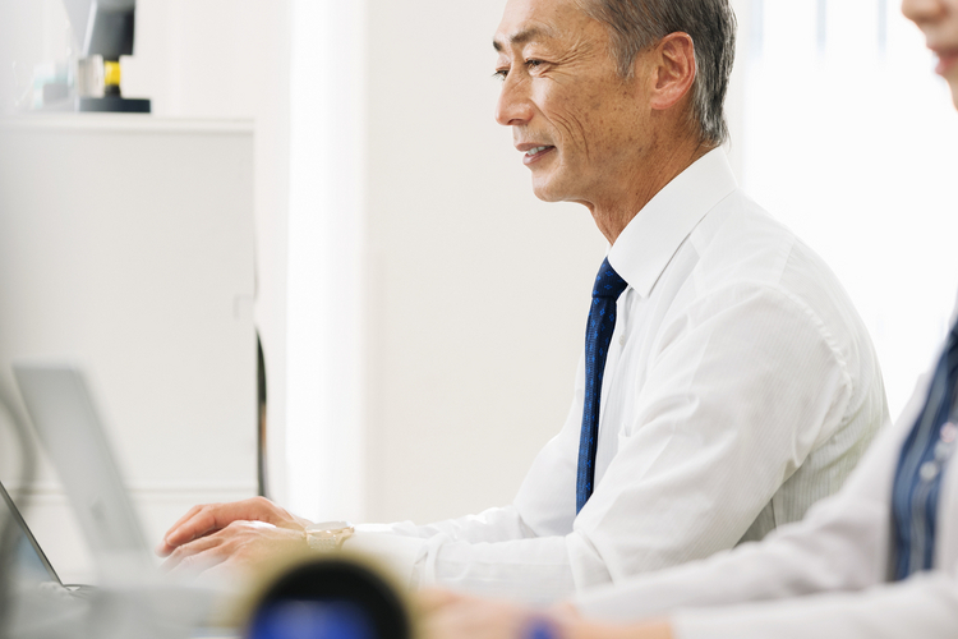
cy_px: 256
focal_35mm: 168
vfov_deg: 8.2
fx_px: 4470
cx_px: 617
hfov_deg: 12.2
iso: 250
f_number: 2.5
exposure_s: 1/160
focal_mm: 105
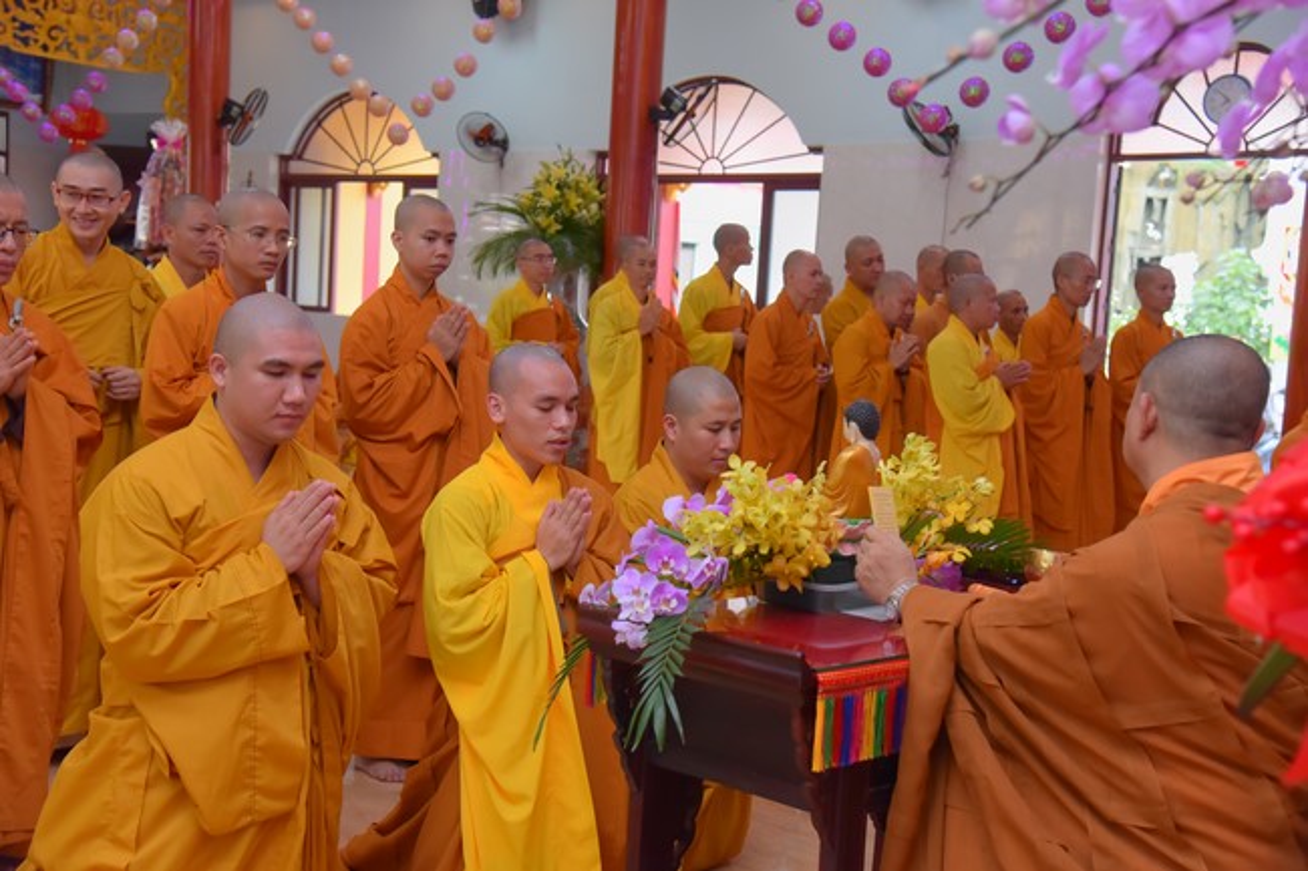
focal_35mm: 50
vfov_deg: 27.0
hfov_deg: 39.6
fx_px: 1816
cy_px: 436
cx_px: 654
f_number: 5.6
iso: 1250
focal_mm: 50
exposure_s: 1/160
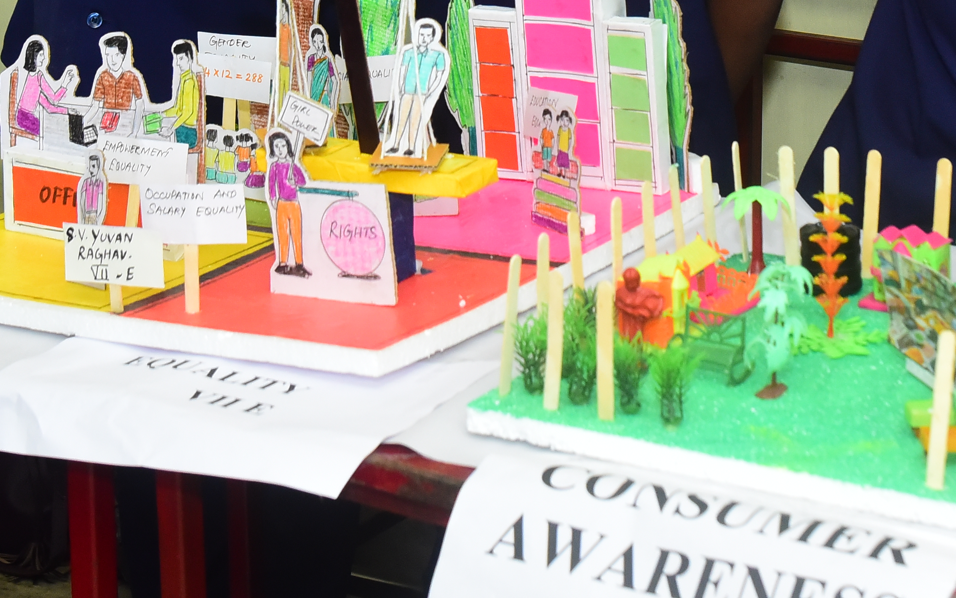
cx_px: 648
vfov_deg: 10.9
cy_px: -111
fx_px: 3074
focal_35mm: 118
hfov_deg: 17.6
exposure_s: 1/125
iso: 2500
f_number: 7.1
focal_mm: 46
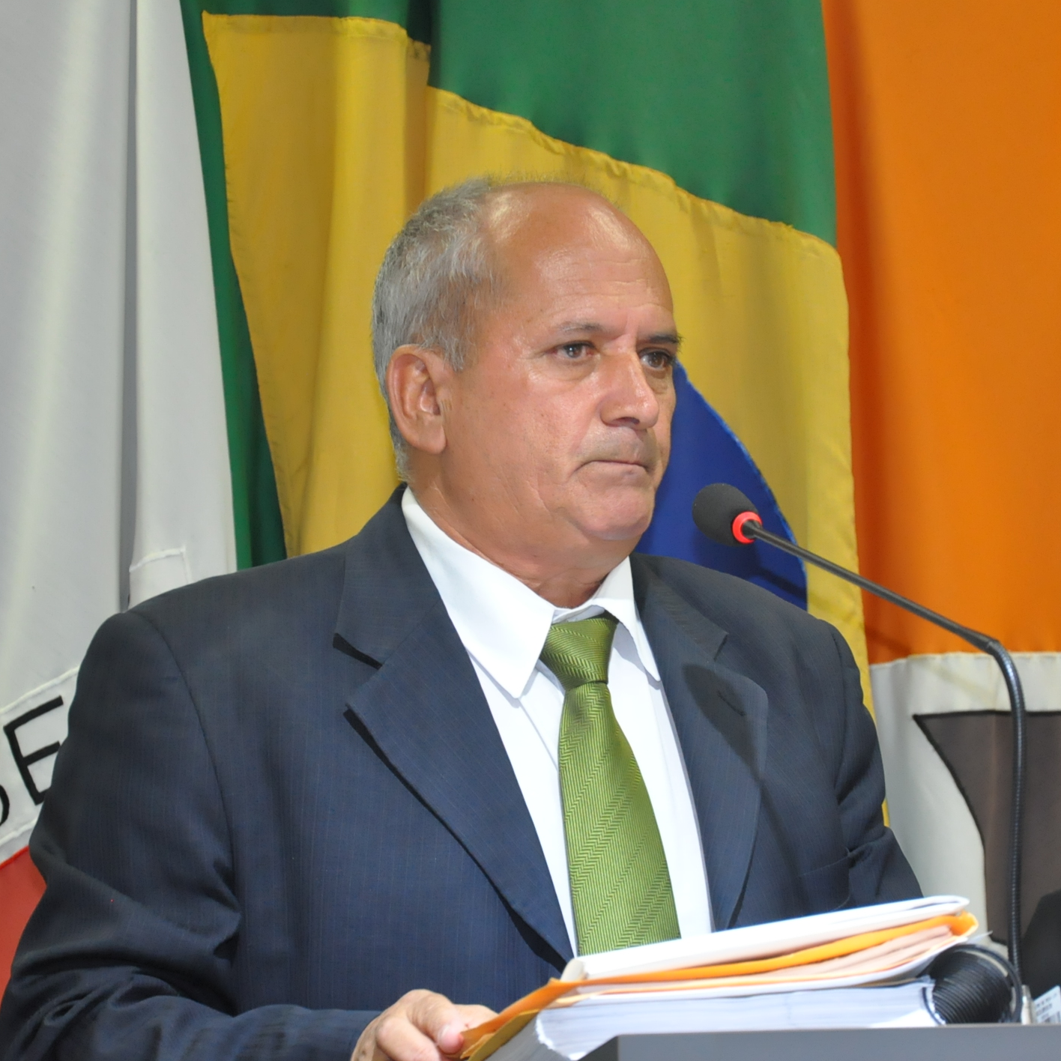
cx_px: 570
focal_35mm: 145
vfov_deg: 12.1
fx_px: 5016
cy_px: 530
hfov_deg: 12.1
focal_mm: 75
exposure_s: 1/80
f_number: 5.3
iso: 2000
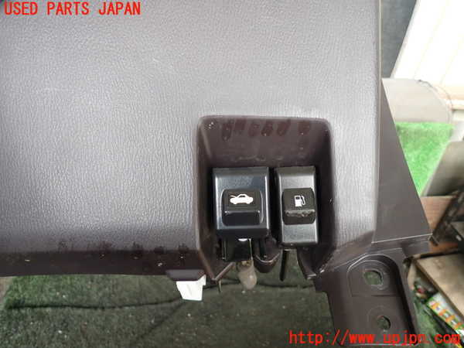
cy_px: 174
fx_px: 335
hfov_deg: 69.4
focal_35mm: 25
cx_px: 232
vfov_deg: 54.9
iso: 200
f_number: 2
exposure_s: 1/40
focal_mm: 4.5
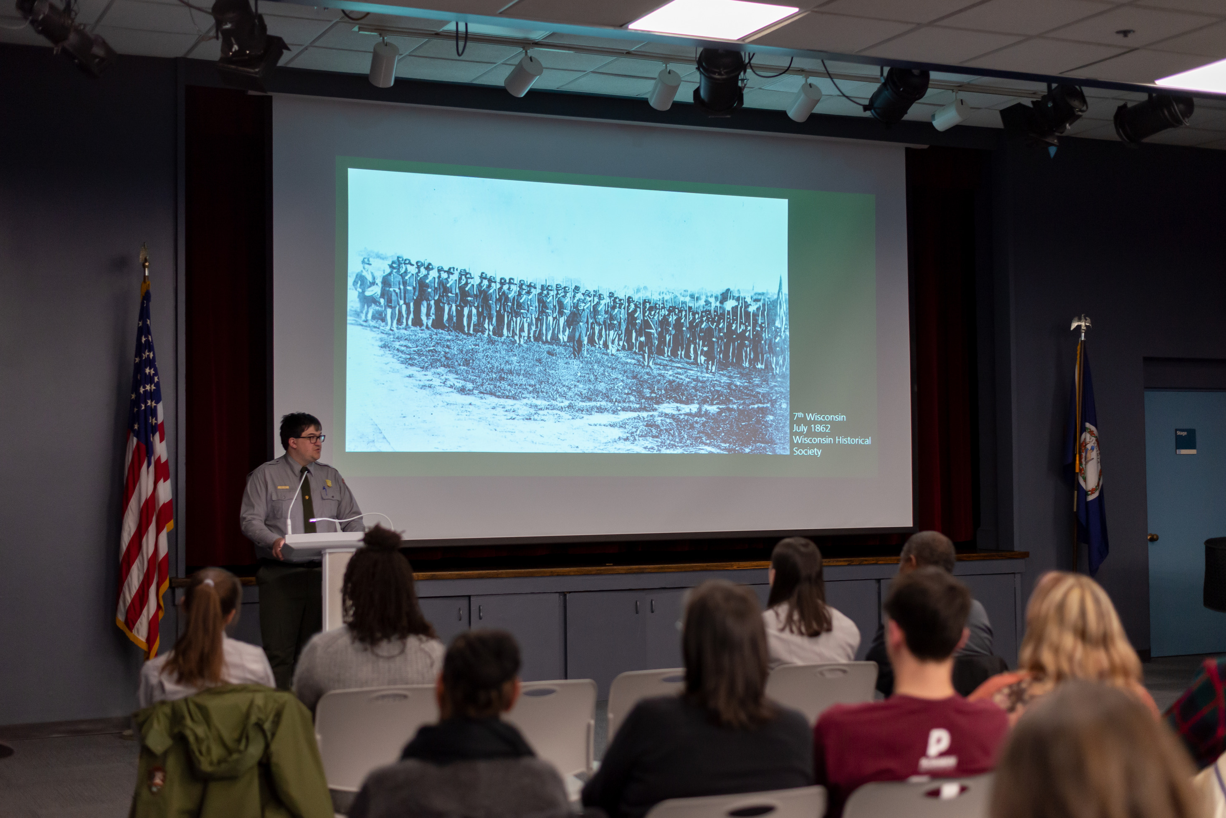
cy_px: 409
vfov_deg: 27.0
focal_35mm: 50
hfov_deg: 39.6
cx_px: 613
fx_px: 1703
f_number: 2
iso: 2000
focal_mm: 50
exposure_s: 1/125
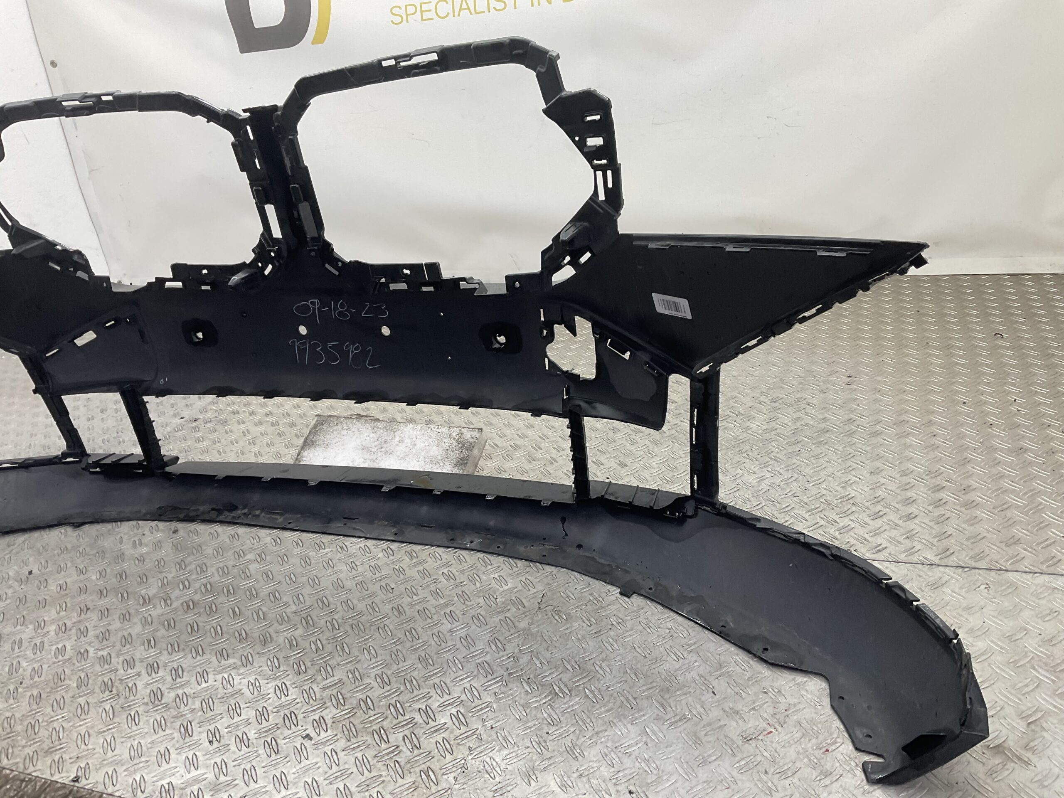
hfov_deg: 61.7
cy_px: 399
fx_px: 891
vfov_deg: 48.2
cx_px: 532
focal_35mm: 29
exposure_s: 1/120
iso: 32
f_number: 1.8
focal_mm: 3
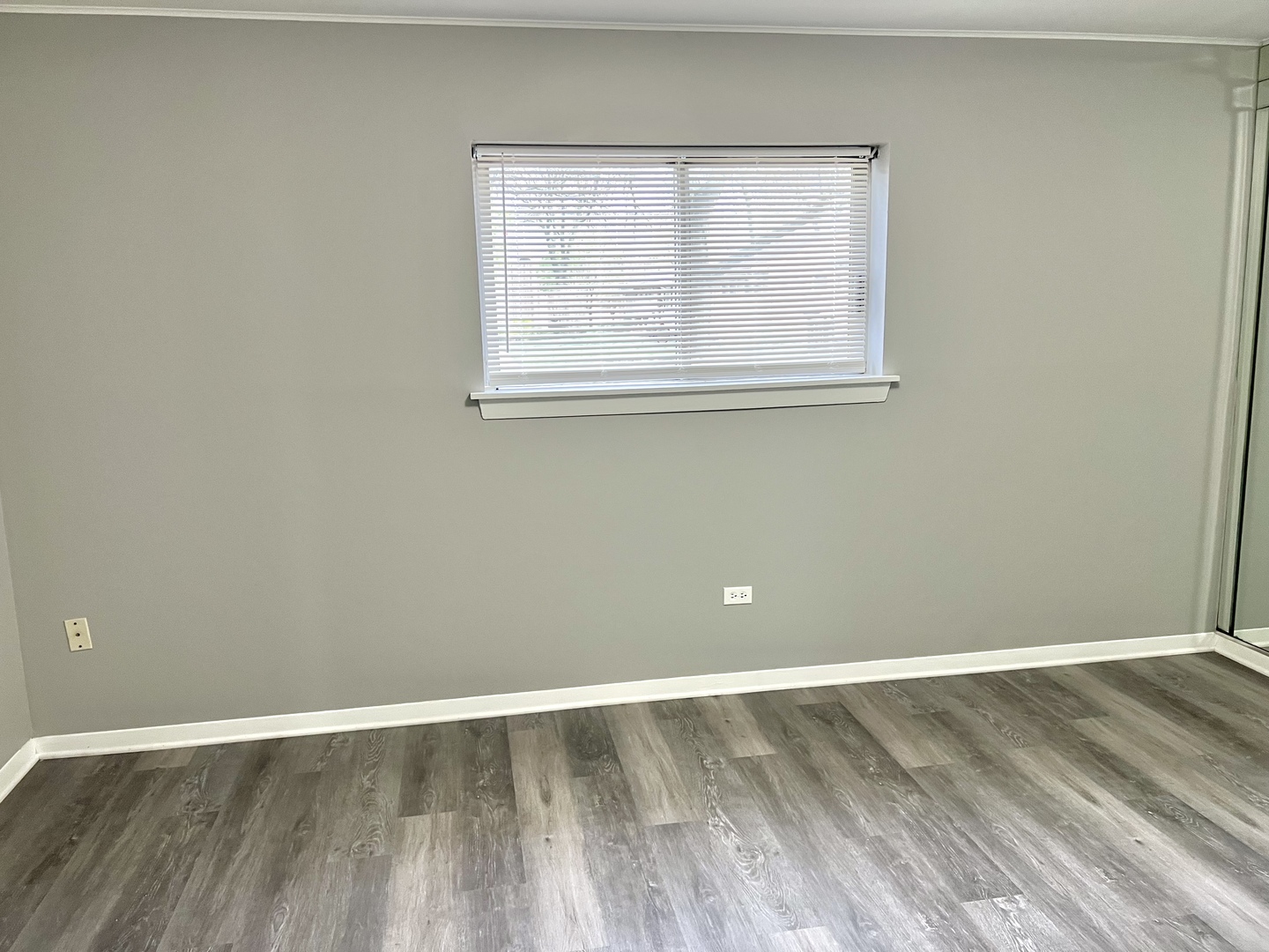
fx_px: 953
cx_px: 634
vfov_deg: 53.1
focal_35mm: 26
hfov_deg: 67.3
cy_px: 476
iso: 125
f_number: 1.5
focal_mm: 5.7
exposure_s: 1/60
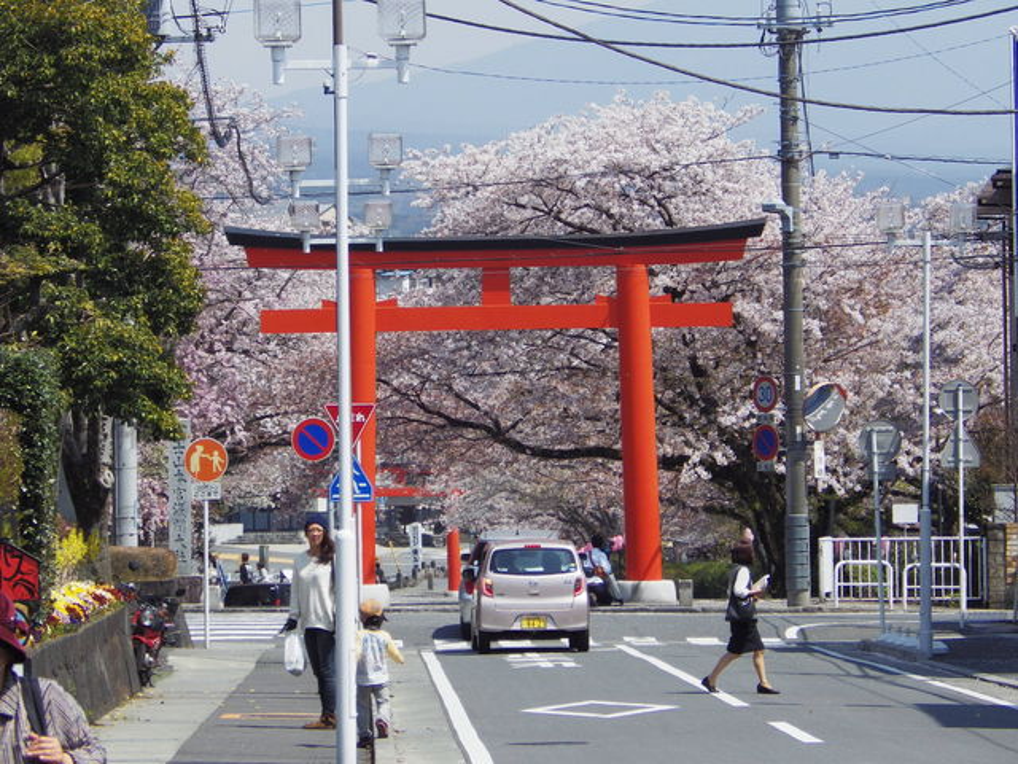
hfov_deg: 8.1
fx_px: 7146
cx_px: 509
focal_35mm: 243
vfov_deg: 6.1
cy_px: 382
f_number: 5.6
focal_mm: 43.5
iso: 200
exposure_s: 1/800
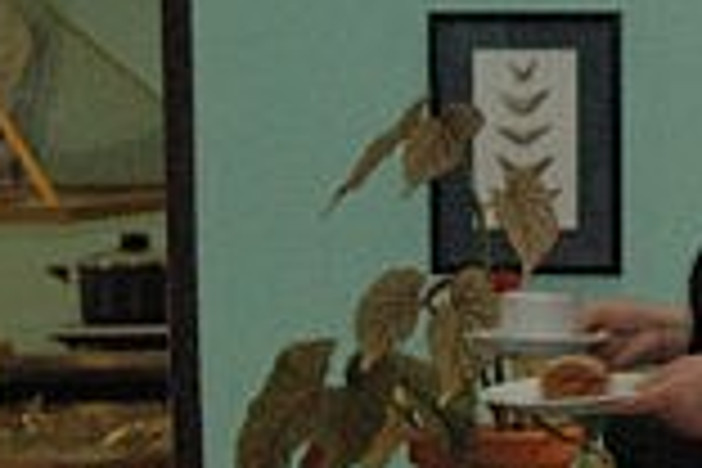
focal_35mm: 289
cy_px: 824
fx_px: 5635
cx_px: 477
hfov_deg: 7.1
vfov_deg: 4.7
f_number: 5
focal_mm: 50
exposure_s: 1/60
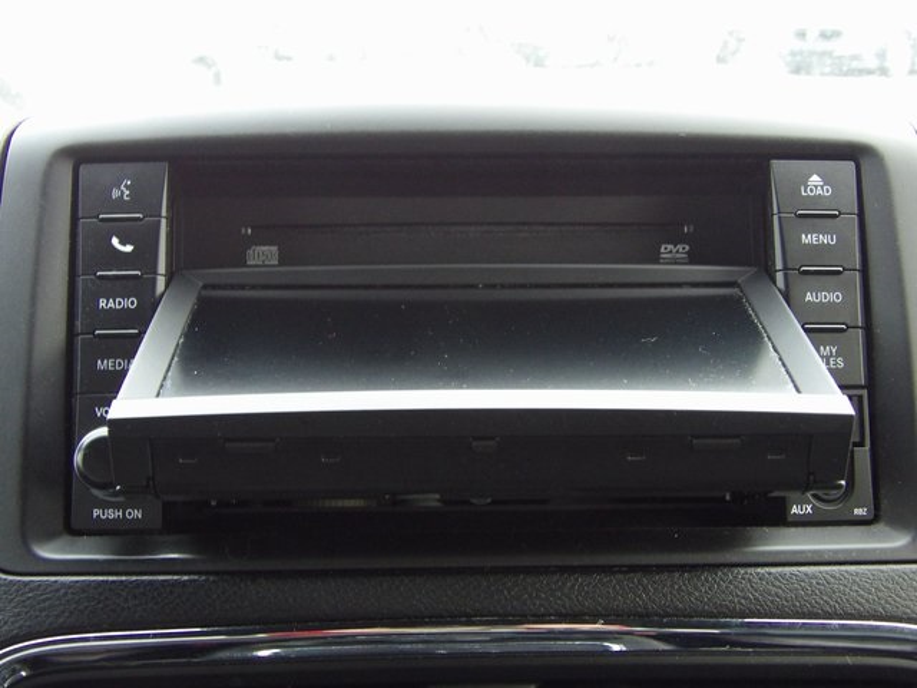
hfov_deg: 36.2
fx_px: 1404
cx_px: 458
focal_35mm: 53
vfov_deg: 27.5
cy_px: 344
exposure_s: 1/20
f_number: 3.9
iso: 583
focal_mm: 9.5
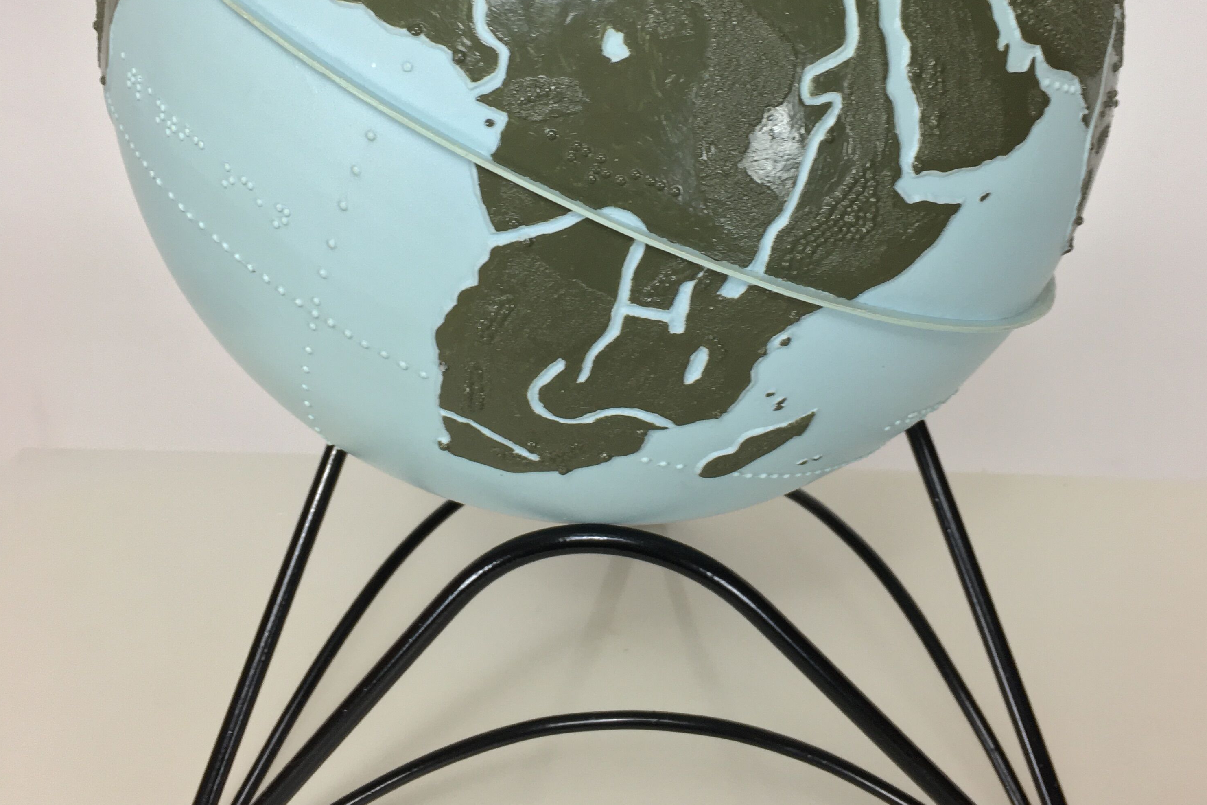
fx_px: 1374
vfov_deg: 32.1
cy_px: 217
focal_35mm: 41
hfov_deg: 47.4
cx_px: 610
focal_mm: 4.15
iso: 40
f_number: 2.2
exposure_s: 1/33
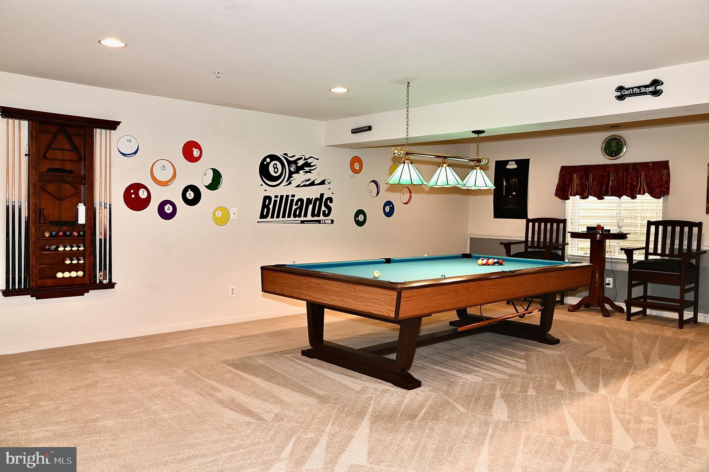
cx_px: 354
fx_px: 590
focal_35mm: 30
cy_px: 236
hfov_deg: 62.0
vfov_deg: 43.5
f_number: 10
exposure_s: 1/30
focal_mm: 30
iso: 1000
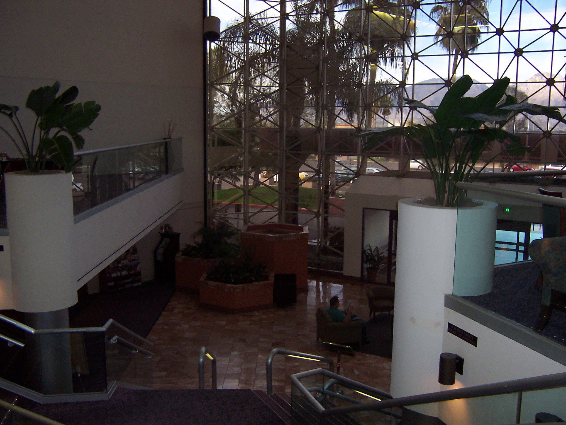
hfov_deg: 51.4
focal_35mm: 36
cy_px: 212
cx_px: 283
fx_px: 589
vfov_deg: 39.7
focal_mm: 5.6
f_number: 2.8
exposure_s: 1/60
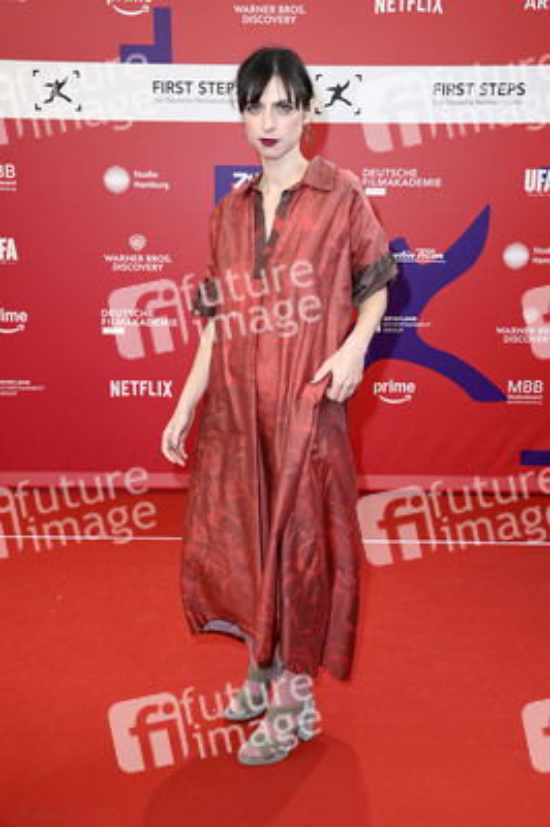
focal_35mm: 40
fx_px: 918
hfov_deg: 33.3
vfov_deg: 48.5
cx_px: 275
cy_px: 414
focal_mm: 40
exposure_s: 1/250
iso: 500
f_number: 5.6
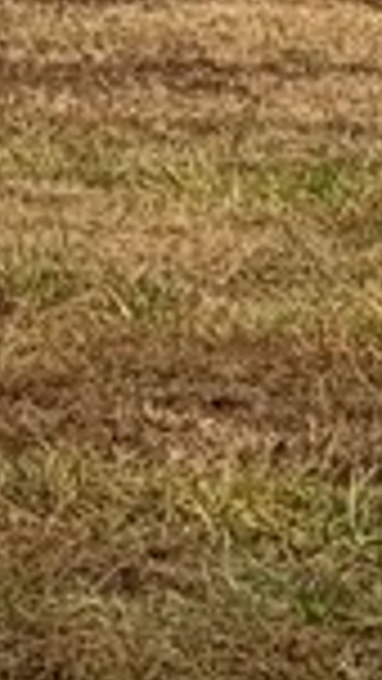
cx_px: -661
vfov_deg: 5.9
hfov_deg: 3.4
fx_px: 6371
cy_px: -725
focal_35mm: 354
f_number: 1.78
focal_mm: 6.76
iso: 64
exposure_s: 1/487
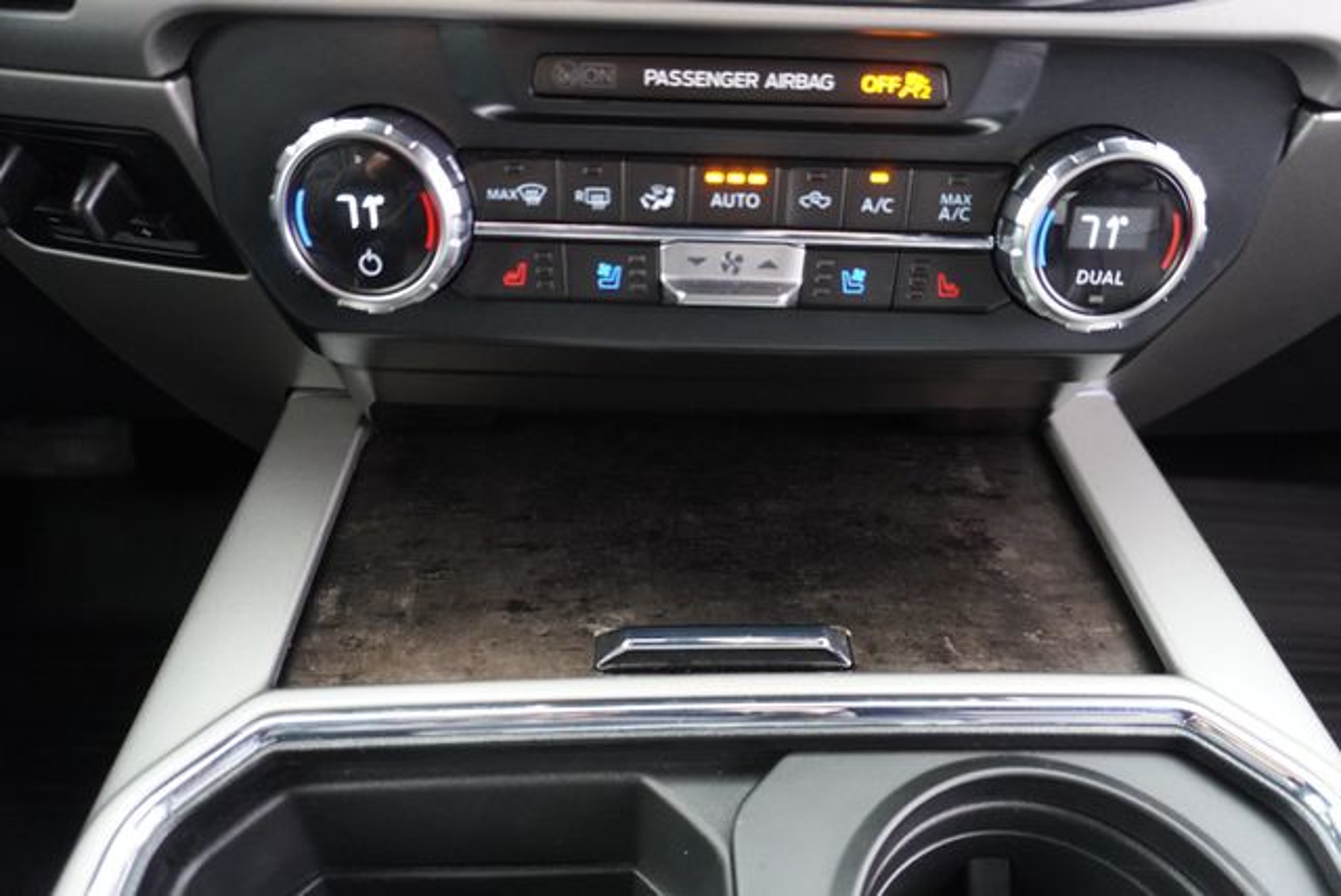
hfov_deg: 73.7
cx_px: 670
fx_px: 895
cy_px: 448
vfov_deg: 53.2
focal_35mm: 24
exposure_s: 1/60
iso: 2500
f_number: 3.5
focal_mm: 16
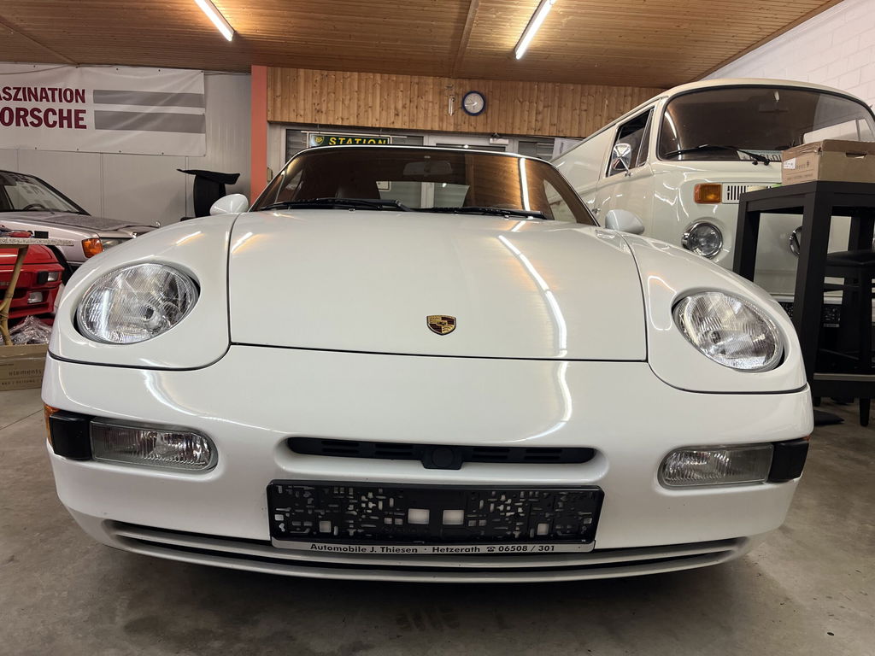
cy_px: 328
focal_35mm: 26
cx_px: 438
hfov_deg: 67.3
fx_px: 657
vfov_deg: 53.1
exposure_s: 1/100
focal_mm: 5.1
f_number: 1.6
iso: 100
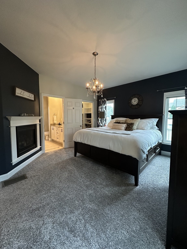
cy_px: 124
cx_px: 94
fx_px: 101
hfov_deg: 85.7
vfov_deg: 102.1
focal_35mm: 14
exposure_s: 1/60
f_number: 2.2
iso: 500
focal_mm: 2.22
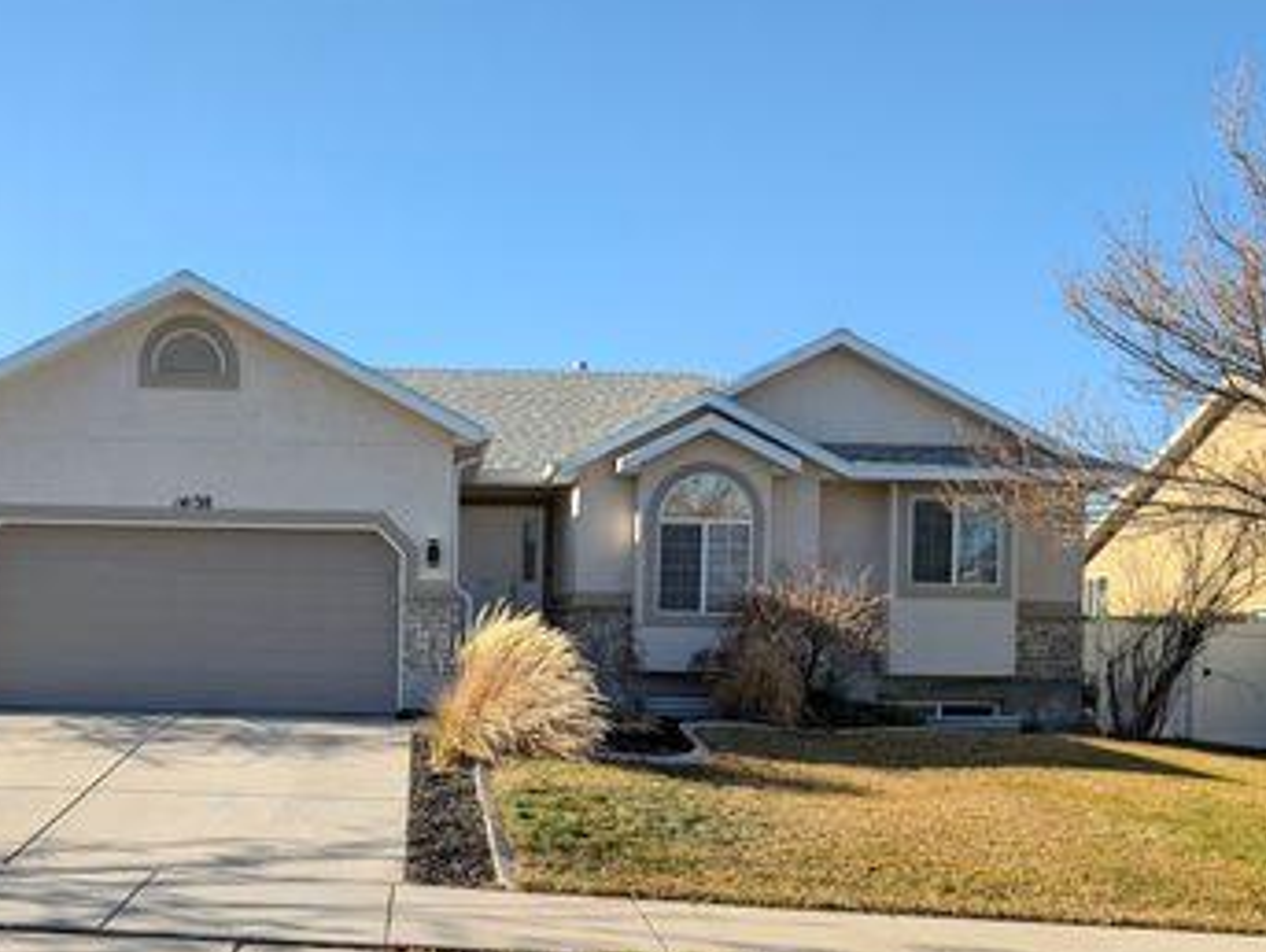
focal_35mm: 35
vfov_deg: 40.0
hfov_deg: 51.6
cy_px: 668
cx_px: 421
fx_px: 1281
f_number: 1.68
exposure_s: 1/630
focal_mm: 6.9
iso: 21
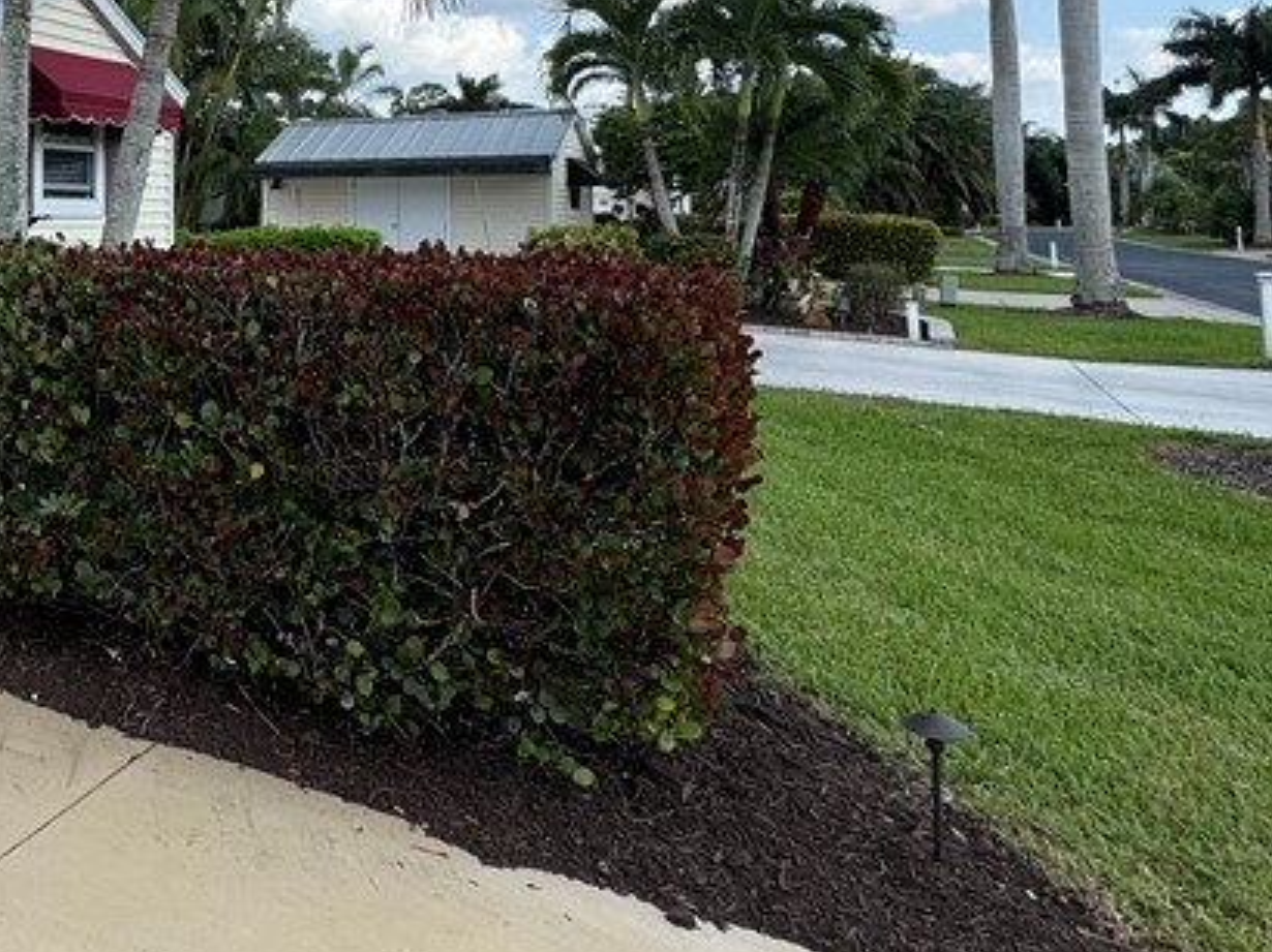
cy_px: 130
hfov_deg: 45.4
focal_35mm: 35
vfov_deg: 38.4
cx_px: 34
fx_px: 1285
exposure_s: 1/641
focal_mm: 2.22
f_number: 2.2
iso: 50
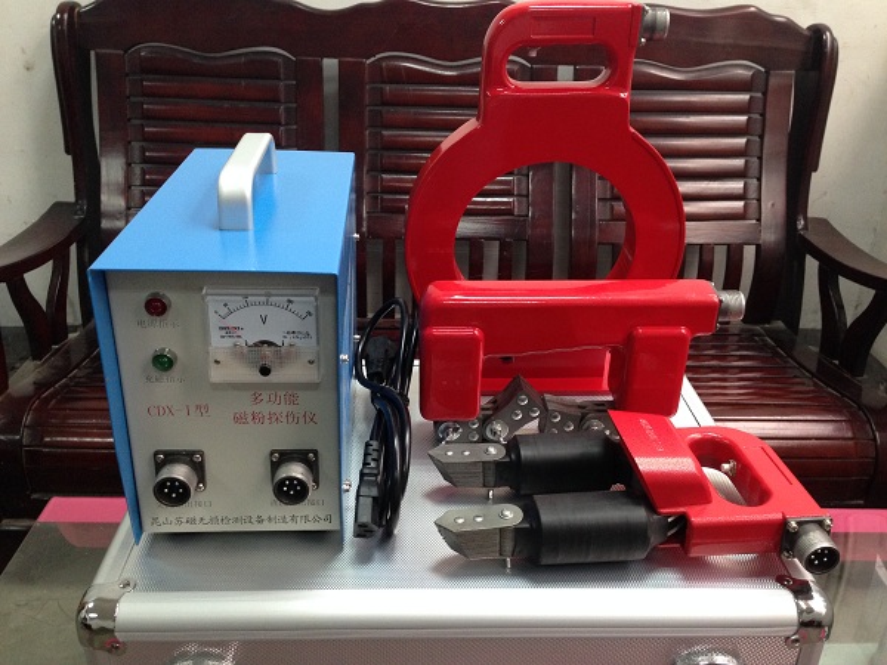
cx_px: 444
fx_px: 846
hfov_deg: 55.4
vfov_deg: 42.9
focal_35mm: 33
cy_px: 332
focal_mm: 4.12
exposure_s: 1/20
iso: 200
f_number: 2.4
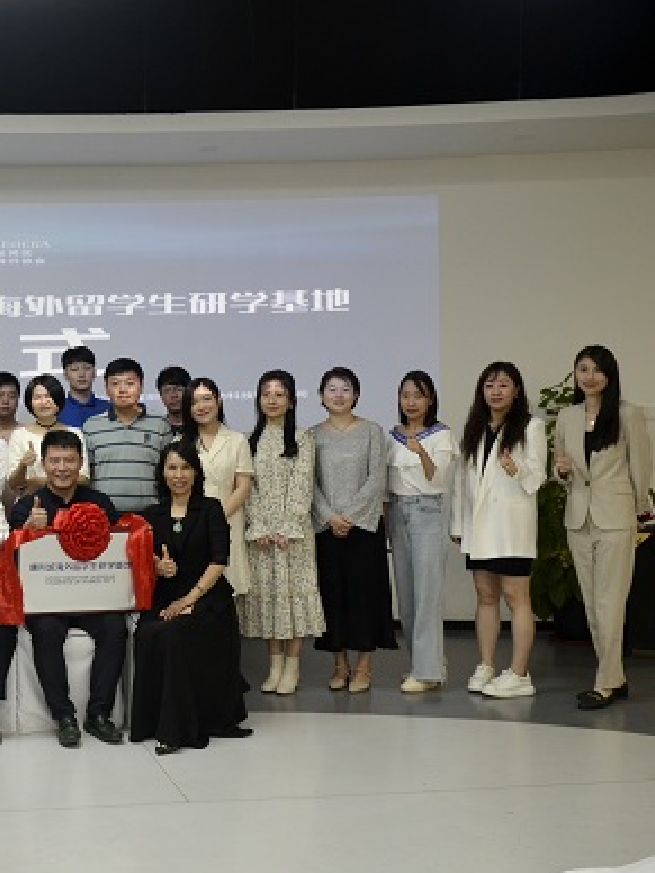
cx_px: 18
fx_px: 1236
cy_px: 444
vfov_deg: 38.9
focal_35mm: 49
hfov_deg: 28.1
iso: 500
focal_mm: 22
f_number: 2.8
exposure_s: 1/60
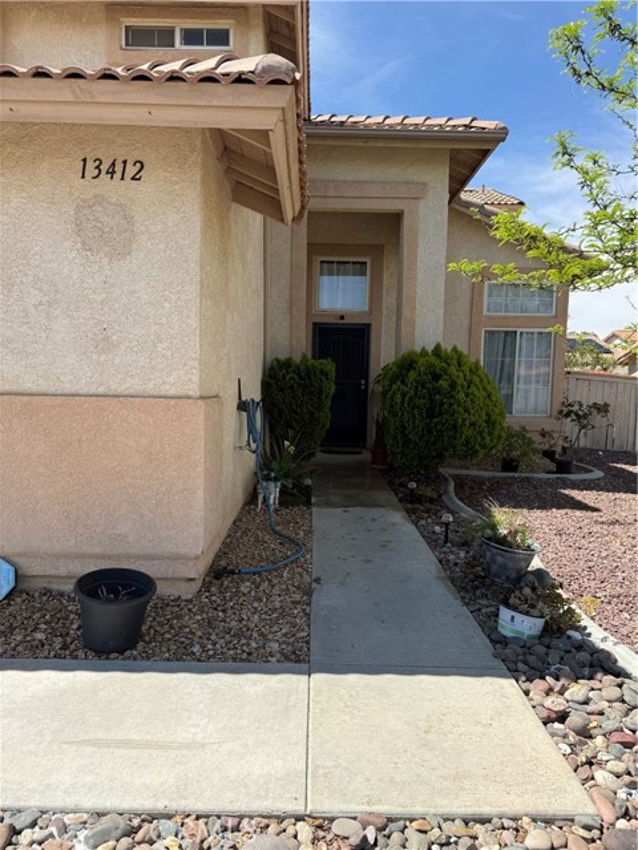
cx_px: 319
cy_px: 425
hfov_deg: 56.8
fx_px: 590
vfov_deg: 71.6
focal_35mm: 24
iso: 80
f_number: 1.78
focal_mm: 6.76
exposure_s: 1/3584
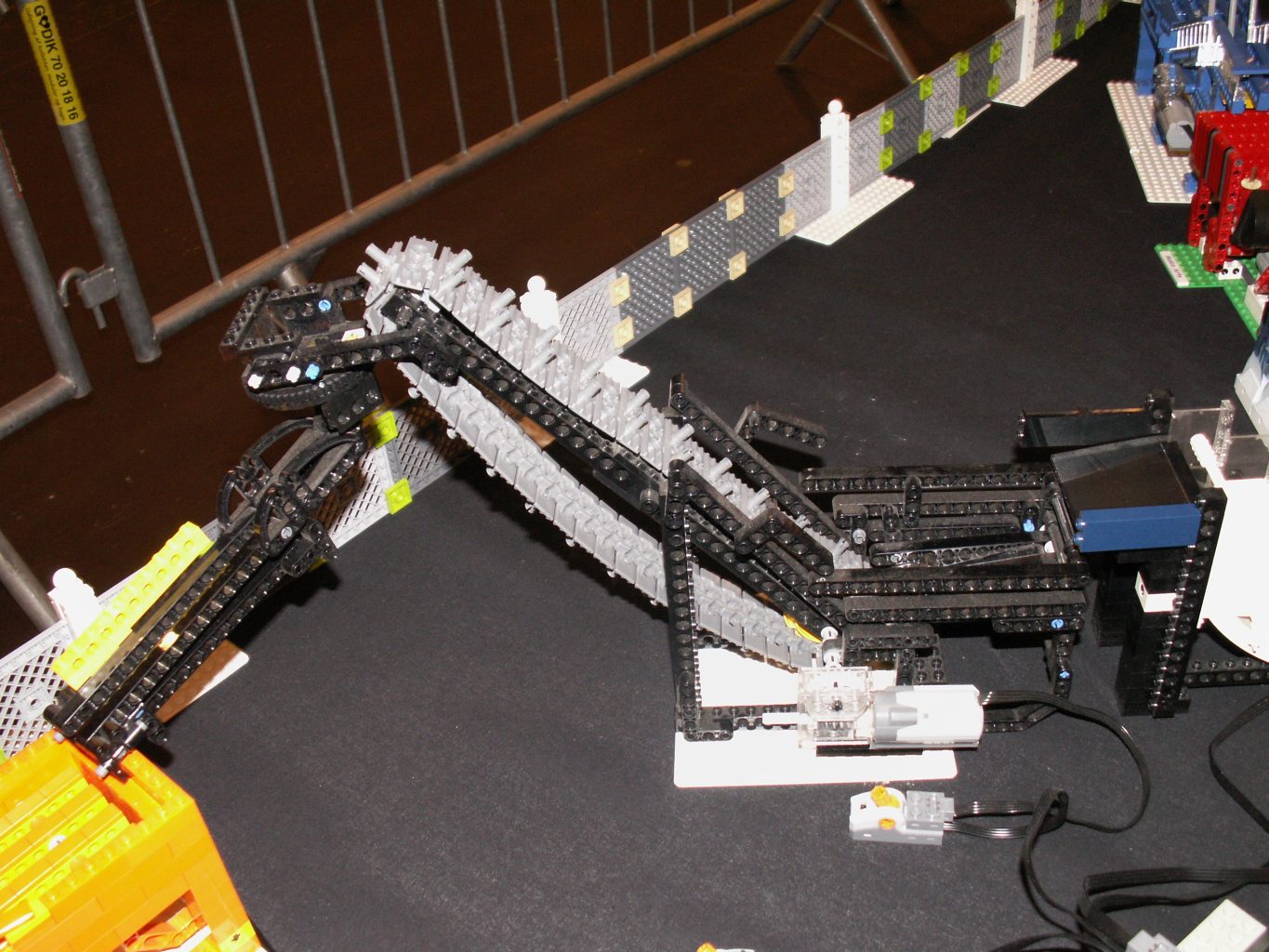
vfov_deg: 40.7
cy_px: 476
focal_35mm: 35
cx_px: 634
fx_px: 1283
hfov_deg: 52.6
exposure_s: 1/60
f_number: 2.8
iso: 160
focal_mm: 5.86
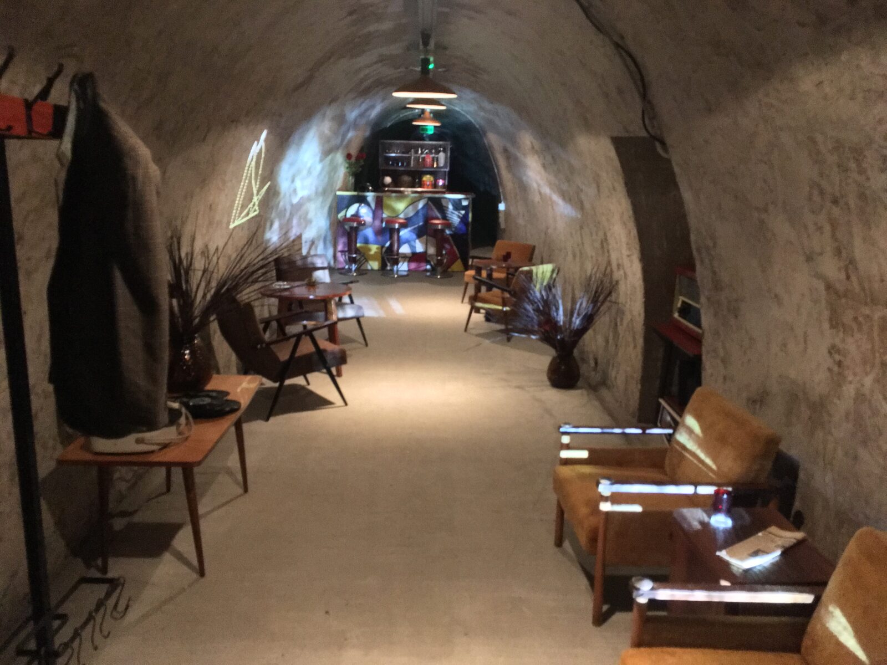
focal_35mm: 29
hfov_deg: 61.7
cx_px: 444
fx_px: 743
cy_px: 332
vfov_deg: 48.2
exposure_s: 1/17
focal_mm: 4.15
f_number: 2.2
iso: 640
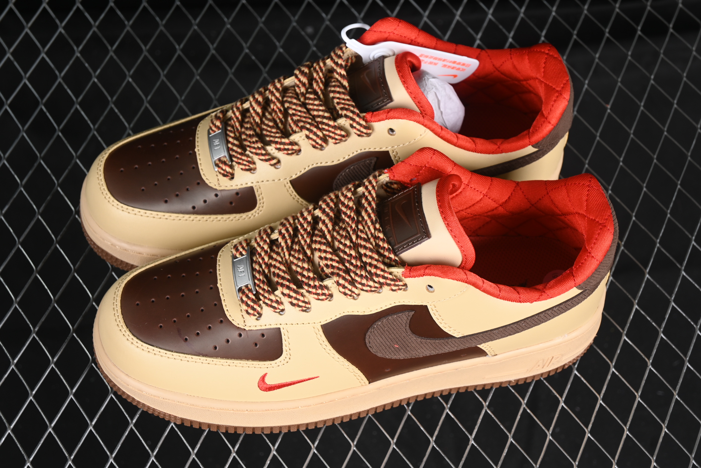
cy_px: 234
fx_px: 1460
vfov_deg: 18.2
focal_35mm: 75
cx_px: 350
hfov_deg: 27.0
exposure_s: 1/60
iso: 160
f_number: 6.3
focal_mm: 50
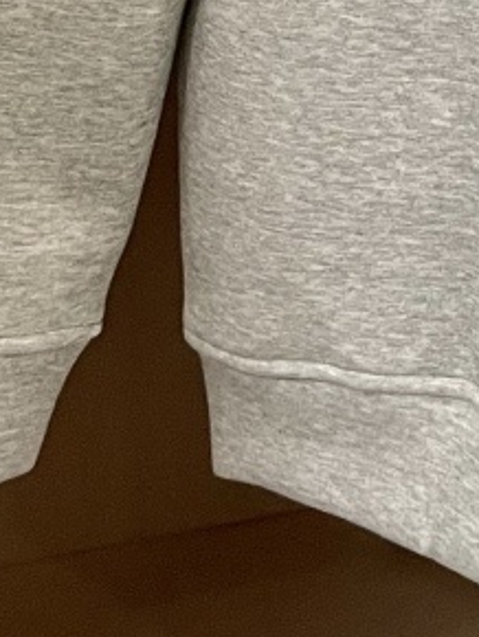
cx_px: 769
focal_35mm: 129
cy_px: -668
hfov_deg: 11.0
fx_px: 2377
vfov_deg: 13.1
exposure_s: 1/60
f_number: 1.6
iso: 250
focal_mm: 4.2
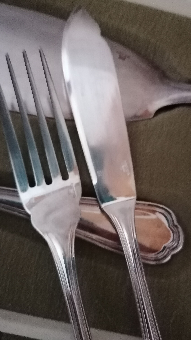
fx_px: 270
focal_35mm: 30
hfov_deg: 38.8
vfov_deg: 64.3
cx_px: 110
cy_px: 172
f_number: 1.8
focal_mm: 4.75
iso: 2000
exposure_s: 1/14.3
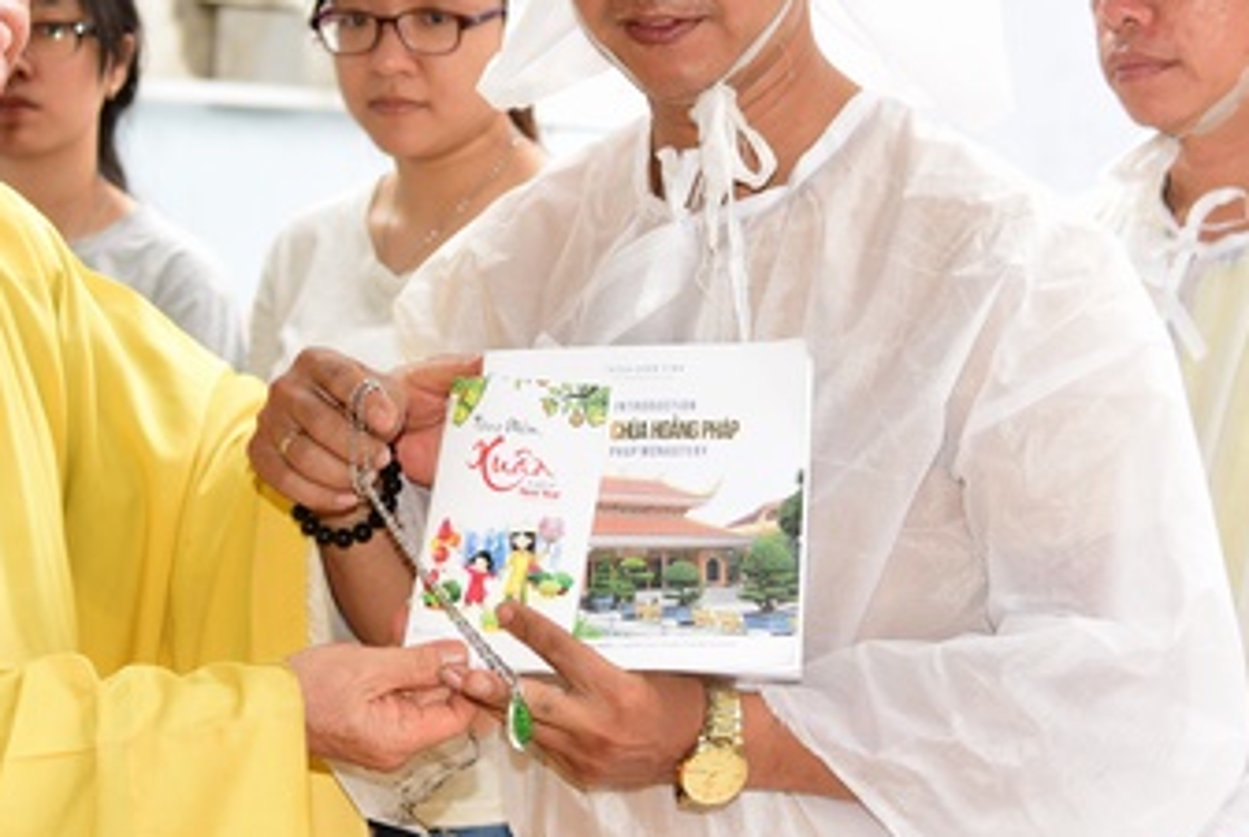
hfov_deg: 23.8
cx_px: 509
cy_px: 205
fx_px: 2953
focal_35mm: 85
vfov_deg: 16.0
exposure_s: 1/160
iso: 400
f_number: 4
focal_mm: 44
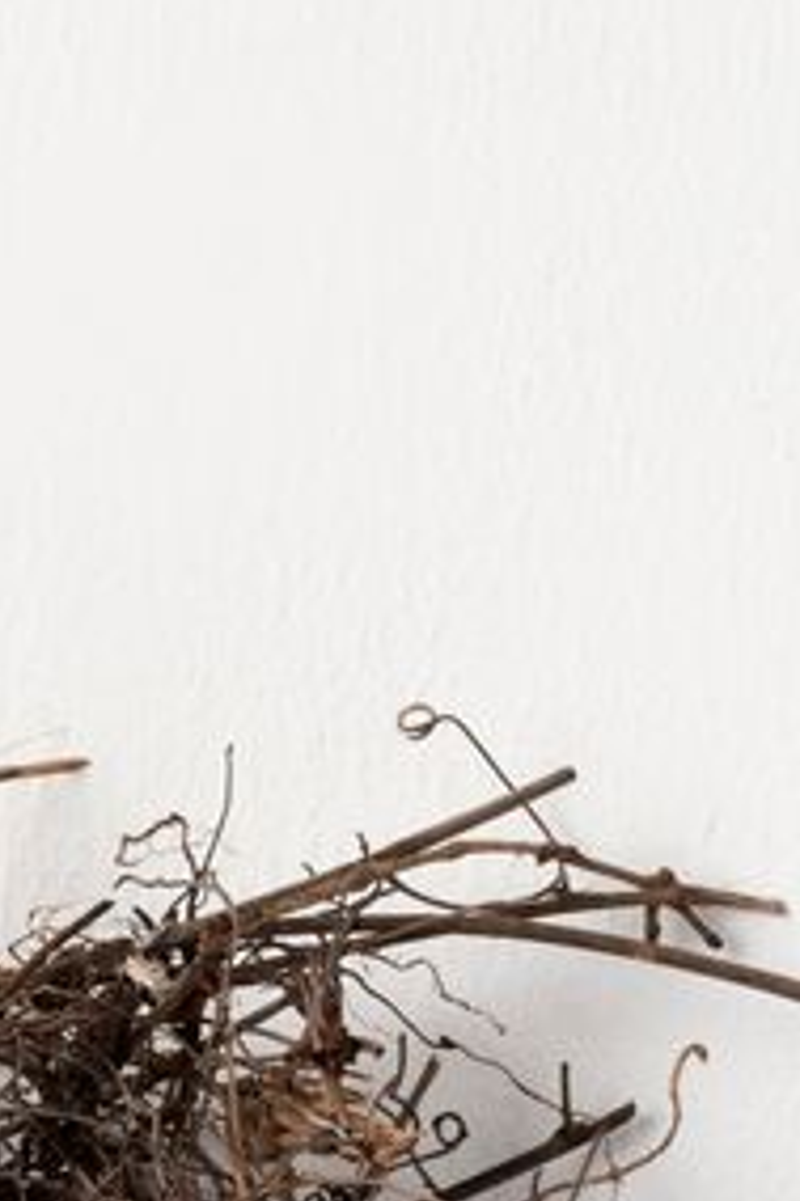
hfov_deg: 3.9
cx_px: -144
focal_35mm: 349
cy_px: 1442
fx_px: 11650
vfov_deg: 5.9
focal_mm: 55
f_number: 7.1
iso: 100
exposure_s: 1/125
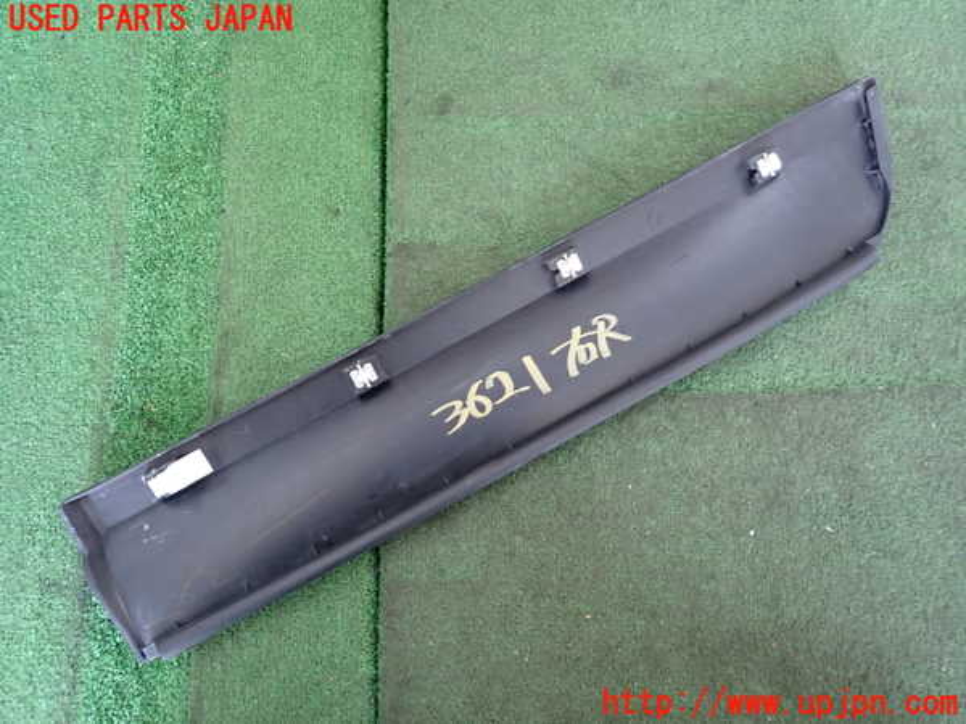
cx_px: 483
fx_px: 698
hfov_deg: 69.4
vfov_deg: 54.9
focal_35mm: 25
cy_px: 362
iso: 400
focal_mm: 4.5
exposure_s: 1/30
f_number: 2
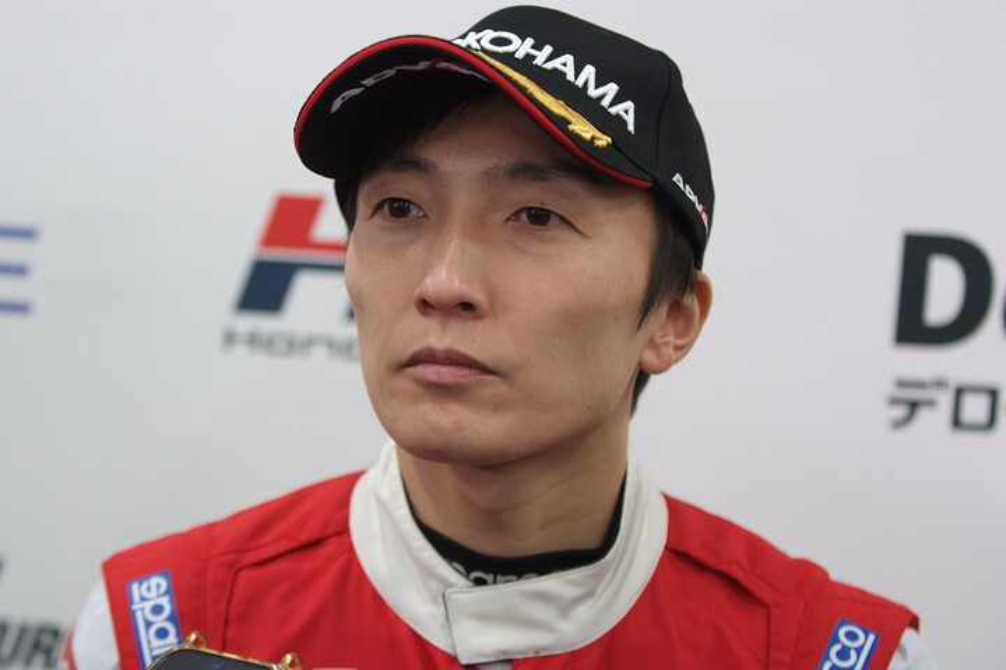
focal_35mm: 105
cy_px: 335
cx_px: 503
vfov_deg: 13.0
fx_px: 2934
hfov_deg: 19.5
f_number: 2.8
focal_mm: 70
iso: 400
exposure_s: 1/90
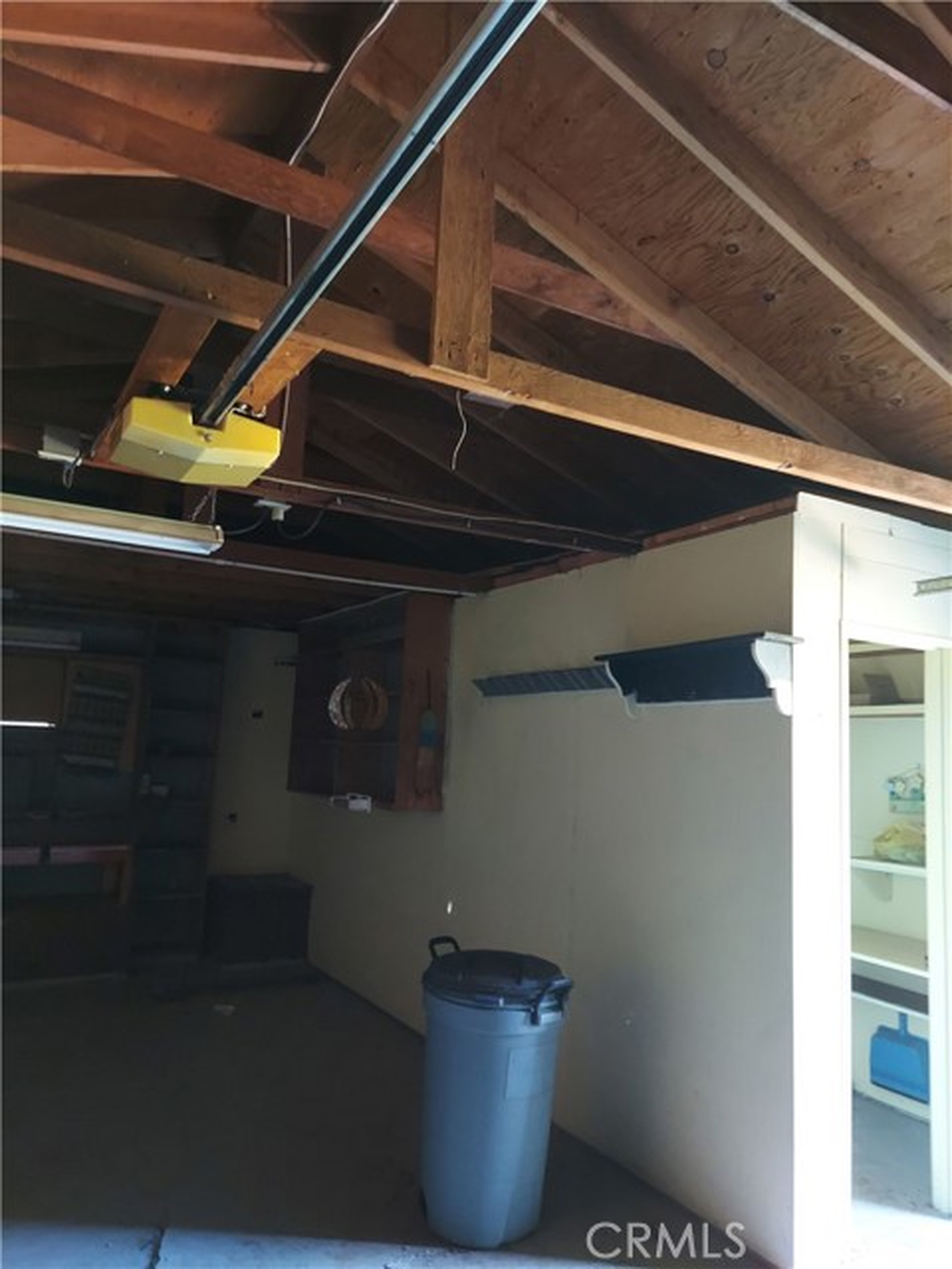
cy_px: 634
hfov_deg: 56.8
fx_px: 880
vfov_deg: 71.6
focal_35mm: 24
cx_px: 476
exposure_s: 1/17
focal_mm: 5.23
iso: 640
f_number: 1.8
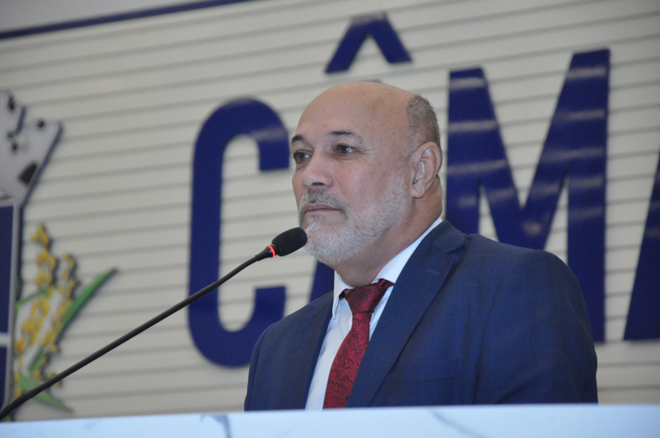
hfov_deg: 13.1
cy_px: 219
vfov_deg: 8.7
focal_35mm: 158
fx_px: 2884
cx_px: 330
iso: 3200
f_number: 5.6
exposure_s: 1/160
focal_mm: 105
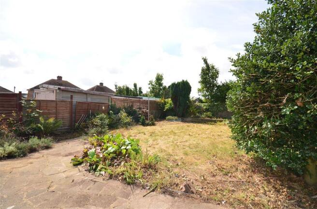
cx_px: 158
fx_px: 132
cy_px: 104
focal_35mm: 15
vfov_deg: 77.0
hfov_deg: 100.5
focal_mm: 10
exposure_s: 1/200
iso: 200
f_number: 11
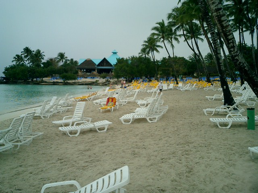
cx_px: 129
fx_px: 268
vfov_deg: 39.7
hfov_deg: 51.4
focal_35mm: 36
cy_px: 96
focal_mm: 7.5
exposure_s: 1/1600
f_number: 3.2
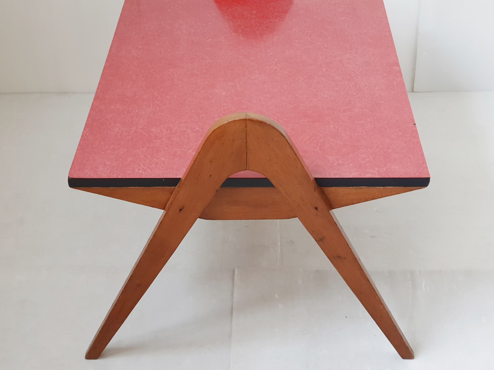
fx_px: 928
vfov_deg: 22.6
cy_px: 155
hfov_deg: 29.8
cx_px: 244
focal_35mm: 65
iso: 160
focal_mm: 6
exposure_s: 1/33
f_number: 2.4
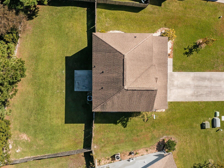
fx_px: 220
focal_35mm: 34
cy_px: 78
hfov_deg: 53.9
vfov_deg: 41.8
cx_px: 104
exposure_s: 1/320
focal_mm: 10.26
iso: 100
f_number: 6.3
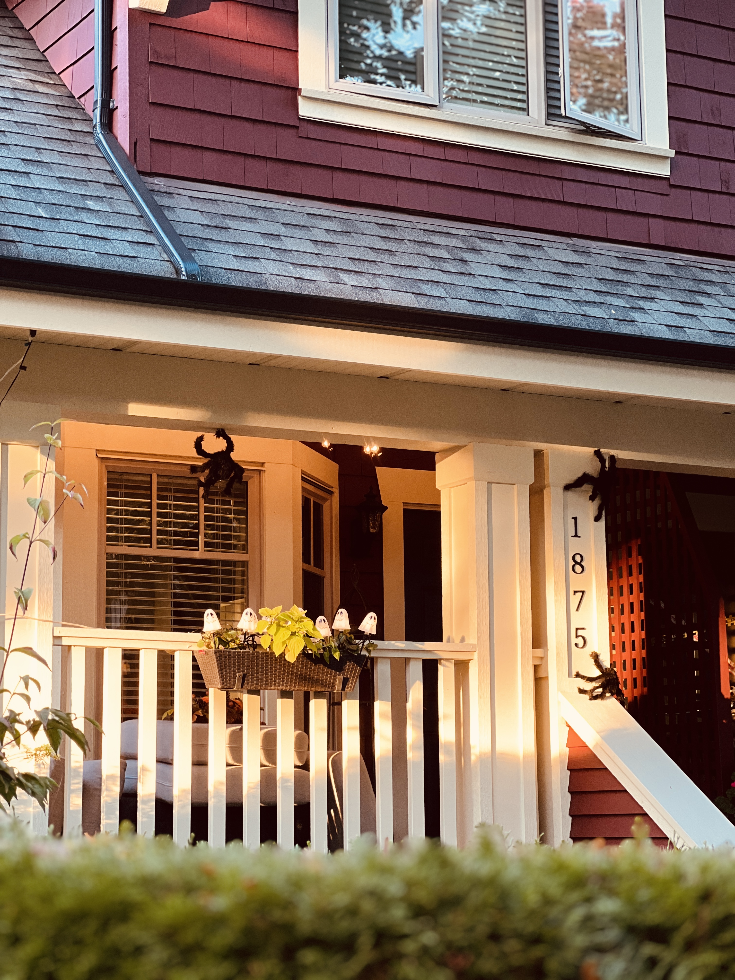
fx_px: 2180
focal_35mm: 77
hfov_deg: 19.1
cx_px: 368
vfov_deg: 25.3
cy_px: 490
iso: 160
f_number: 2.8
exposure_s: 1/40
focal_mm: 9
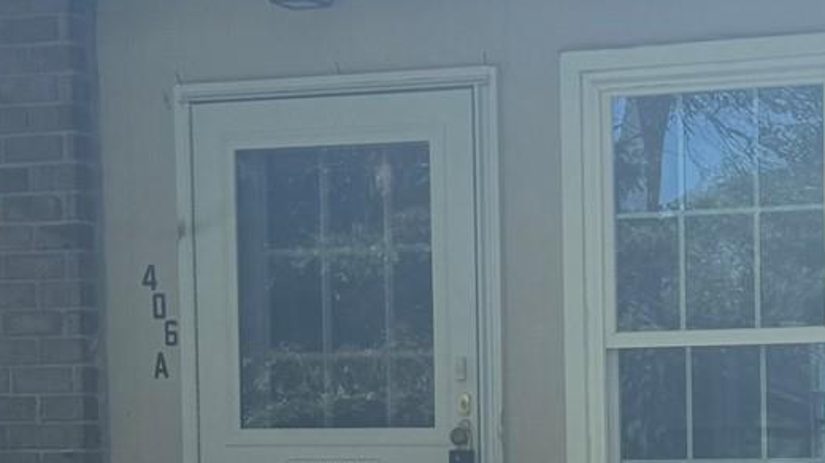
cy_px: 518
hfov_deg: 20.4
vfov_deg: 11.6
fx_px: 2252
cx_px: 720
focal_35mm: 103
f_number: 1.78
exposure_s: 1/1980
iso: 80
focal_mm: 6.76
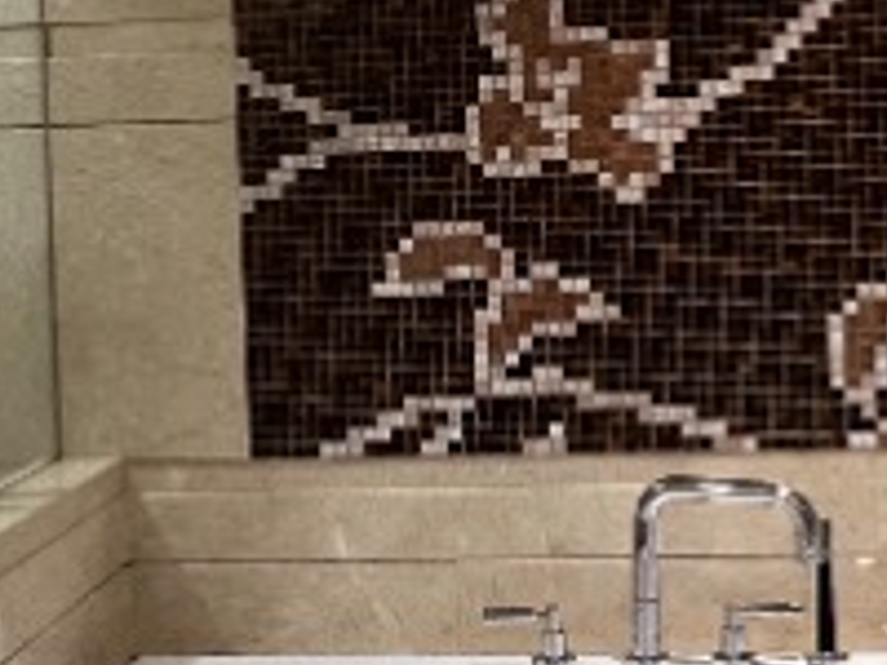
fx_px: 1666
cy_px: 129
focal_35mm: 65
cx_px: 479
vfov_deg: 22.3
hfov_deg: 29.8
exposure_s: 1/50
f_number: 1.8
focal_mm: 1.57
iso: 200
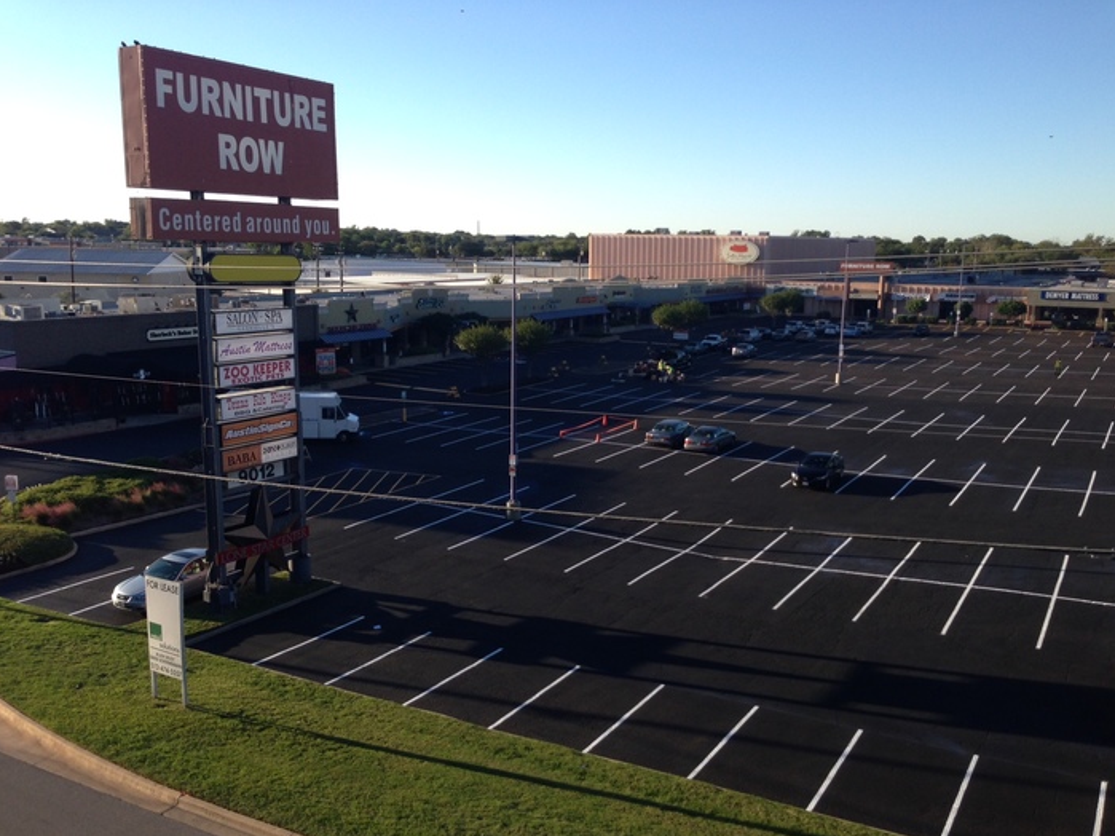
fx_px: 1095
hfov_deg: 54.0
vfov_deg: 41.8
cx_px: 573
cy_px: 428
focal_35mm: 34
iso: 64
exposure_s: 1/775
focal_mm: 4.12
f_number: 2.4
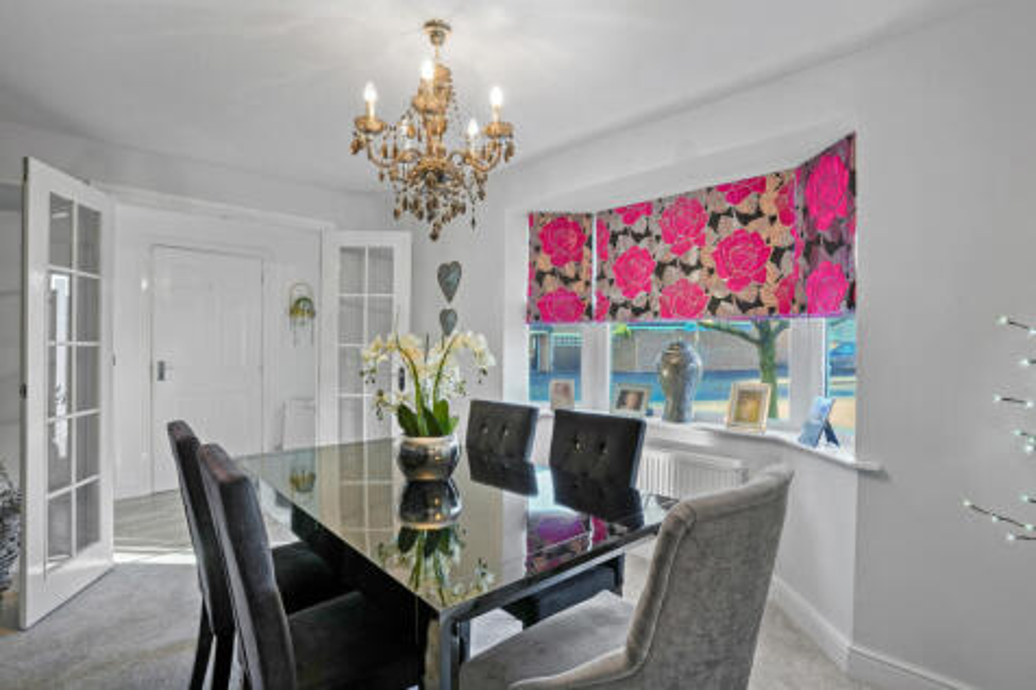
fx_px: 489
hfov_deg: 93.3
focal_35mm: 17
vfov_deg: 70.4
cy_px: 345
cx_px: 518
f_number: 8
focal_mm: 17
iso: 250
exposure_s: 1/1.67
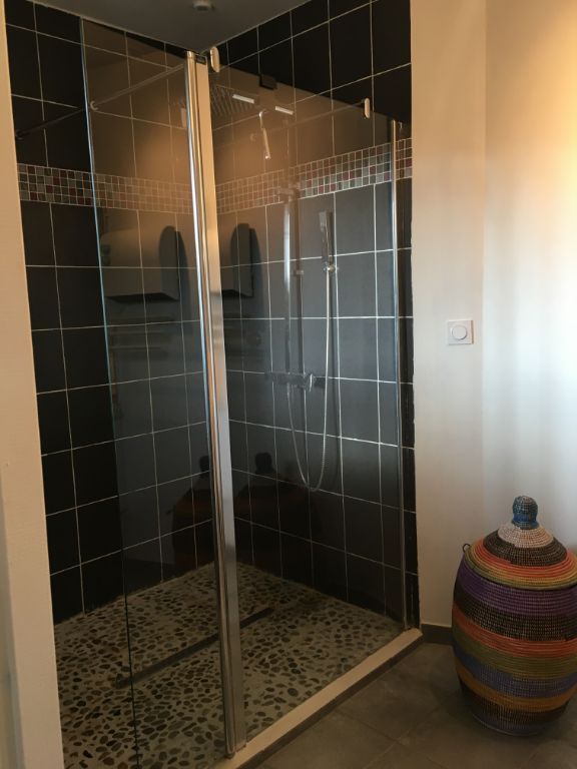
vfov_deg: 61.7
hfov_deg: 48.2
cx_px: 288
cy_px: 384
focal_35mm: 29
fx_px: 645
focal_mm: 4.15
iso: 100
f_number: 2.2
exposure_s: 1/33
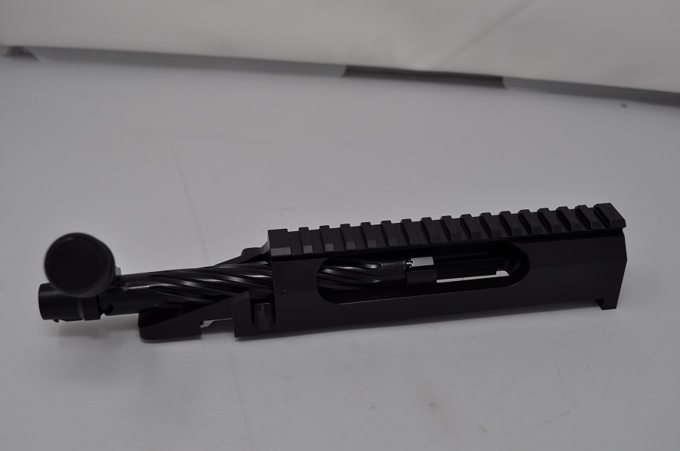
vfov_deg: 31.8
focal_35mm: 42
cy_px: 226
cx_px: 340
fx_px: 792
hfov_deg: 46.5
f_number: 5.6
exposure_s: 1/160
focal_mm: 28
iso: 200
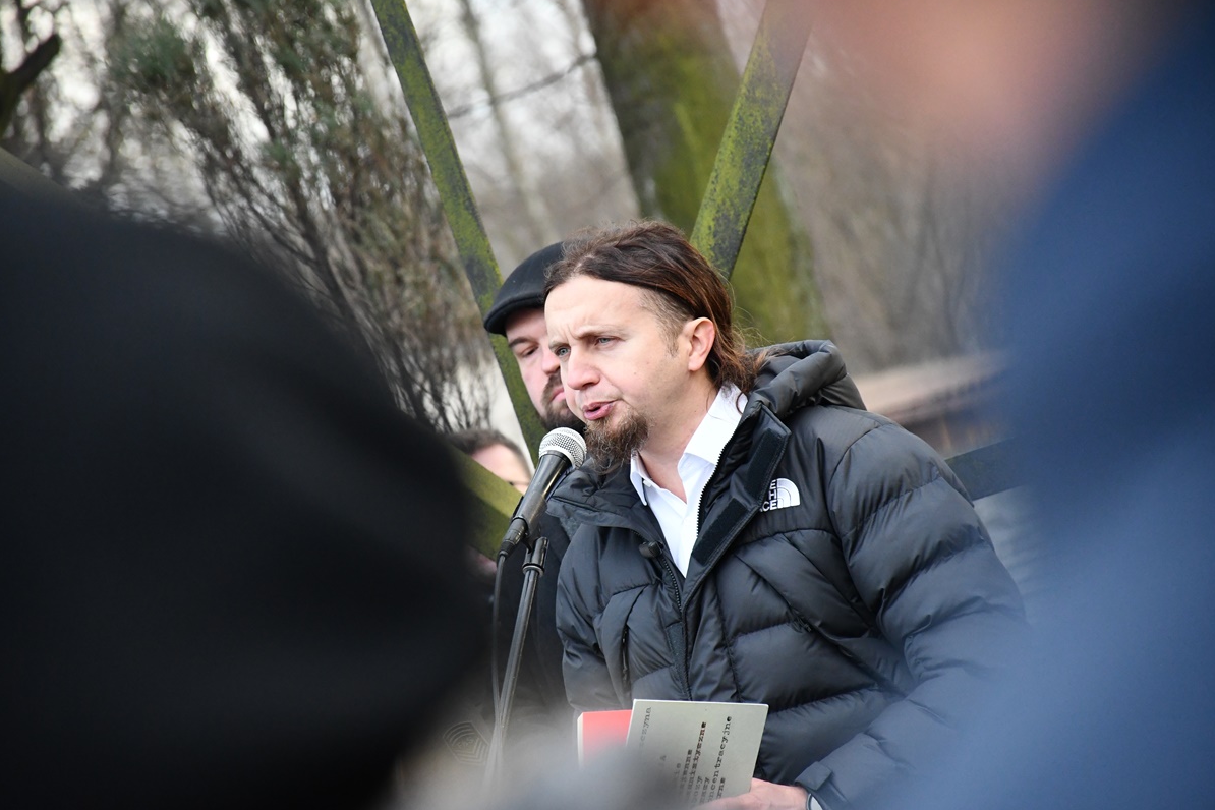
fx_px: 7121
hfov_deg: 9.8
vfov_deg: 6.5
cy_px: 404
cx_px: 606
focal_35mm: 211
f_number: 5.6
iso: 2500
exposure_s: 1/500
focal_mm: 140
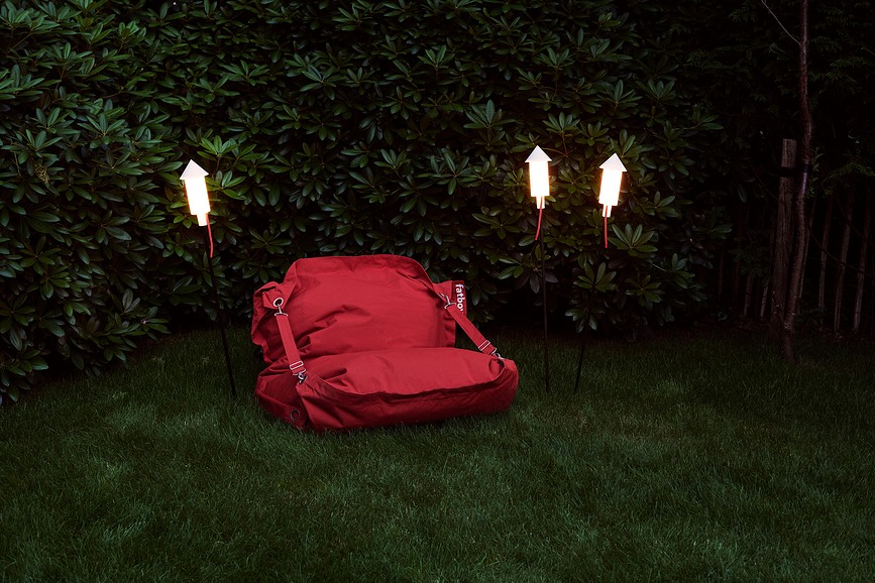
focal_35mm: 50
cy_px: 292
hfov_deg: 39.6
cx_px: 438
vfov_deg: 27.0
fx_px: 1215
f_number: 5
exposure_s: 1
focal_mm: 50
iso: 800
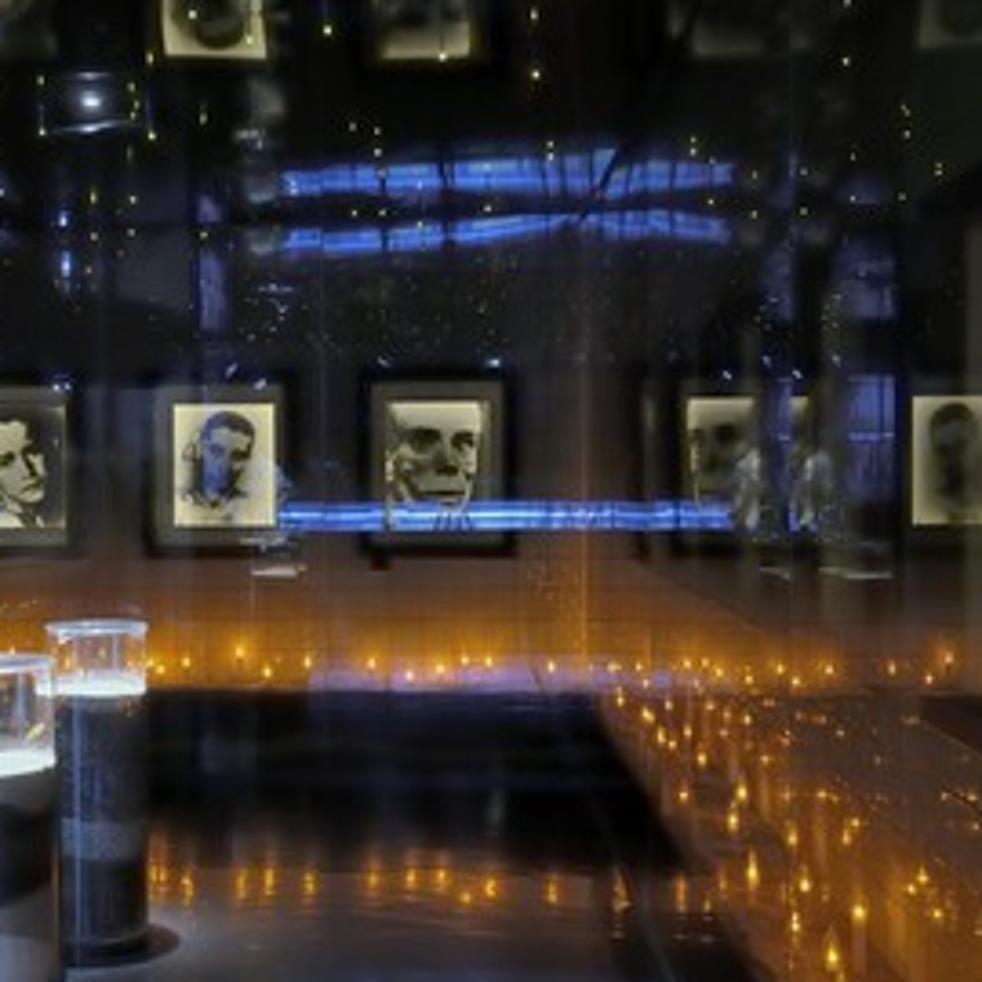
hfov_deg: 33.8
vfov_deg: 34.2
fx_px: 1594
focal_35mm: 50
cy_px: 498
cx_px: 304
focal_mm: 25
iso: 100
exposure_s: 14
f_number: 4.5
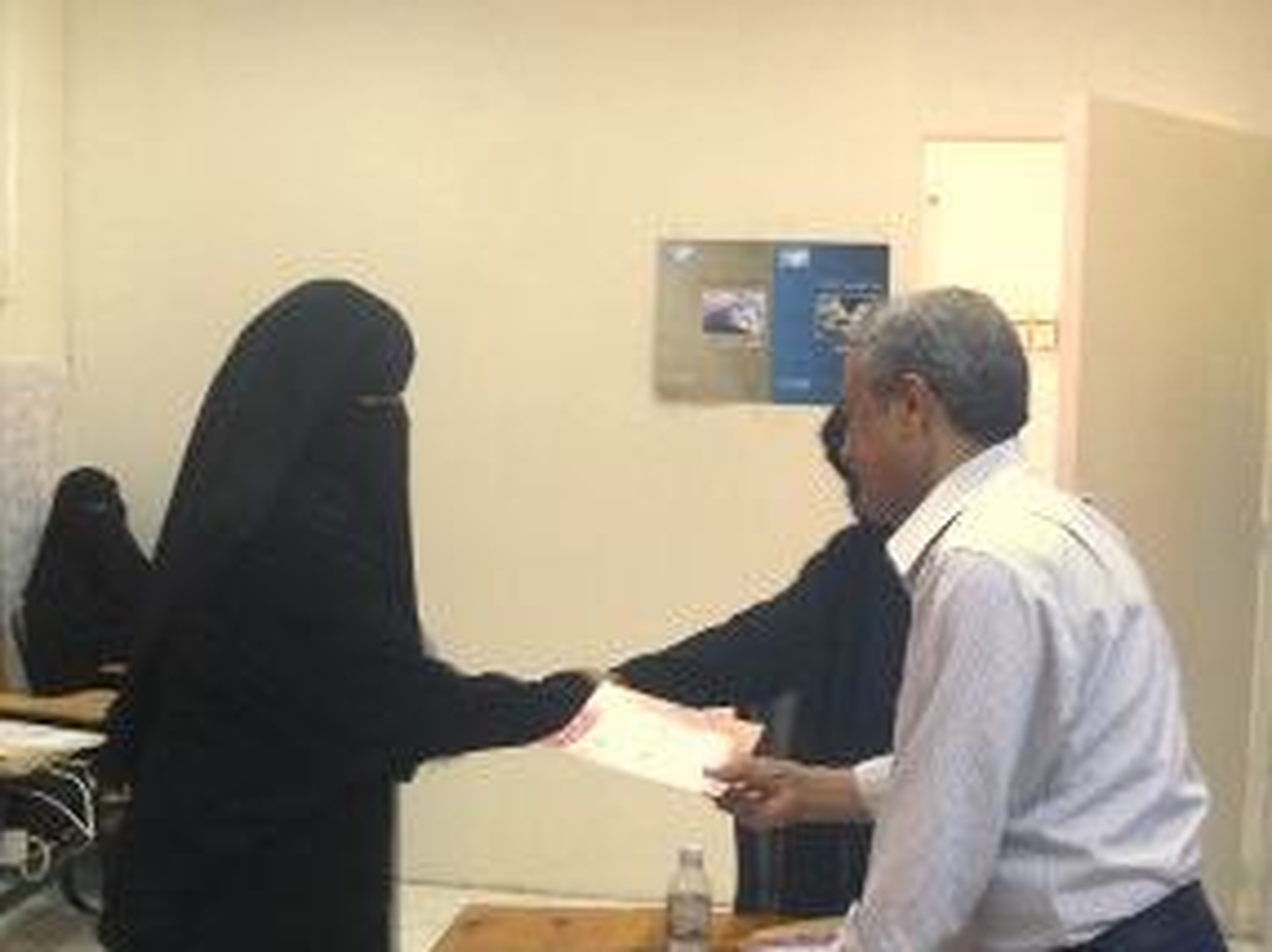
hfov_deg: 40.5
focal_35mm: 47
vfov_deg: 30.8
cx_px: 636
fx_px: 1726
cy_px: 554
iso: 80
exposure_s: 1/15
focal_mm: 6.3
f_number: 2.8
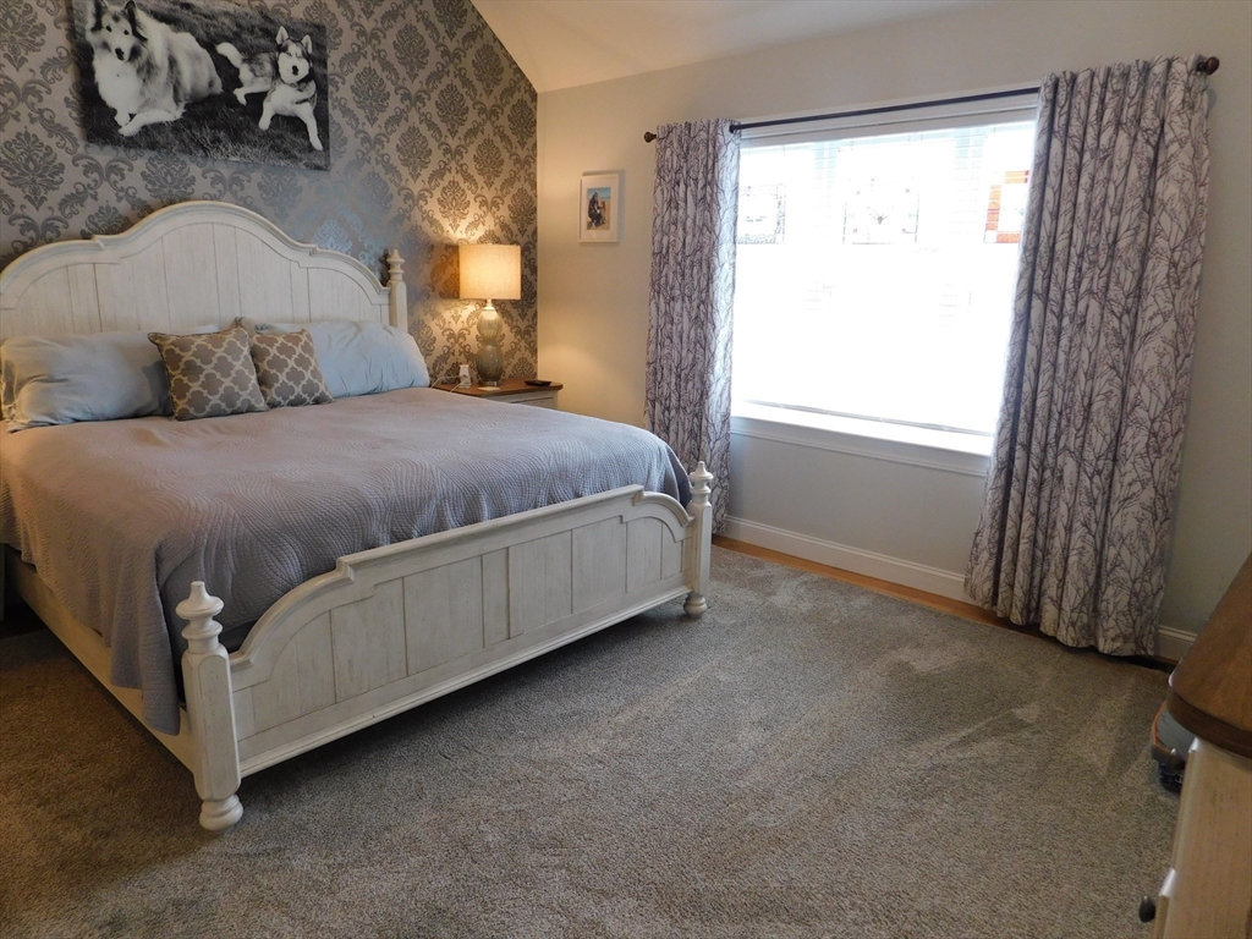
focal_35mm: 23
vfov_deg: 58.9
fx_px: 832
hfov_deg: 73.9
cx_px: 626
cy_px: 470
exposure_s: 1/30
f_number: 3
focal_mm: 4
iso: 220
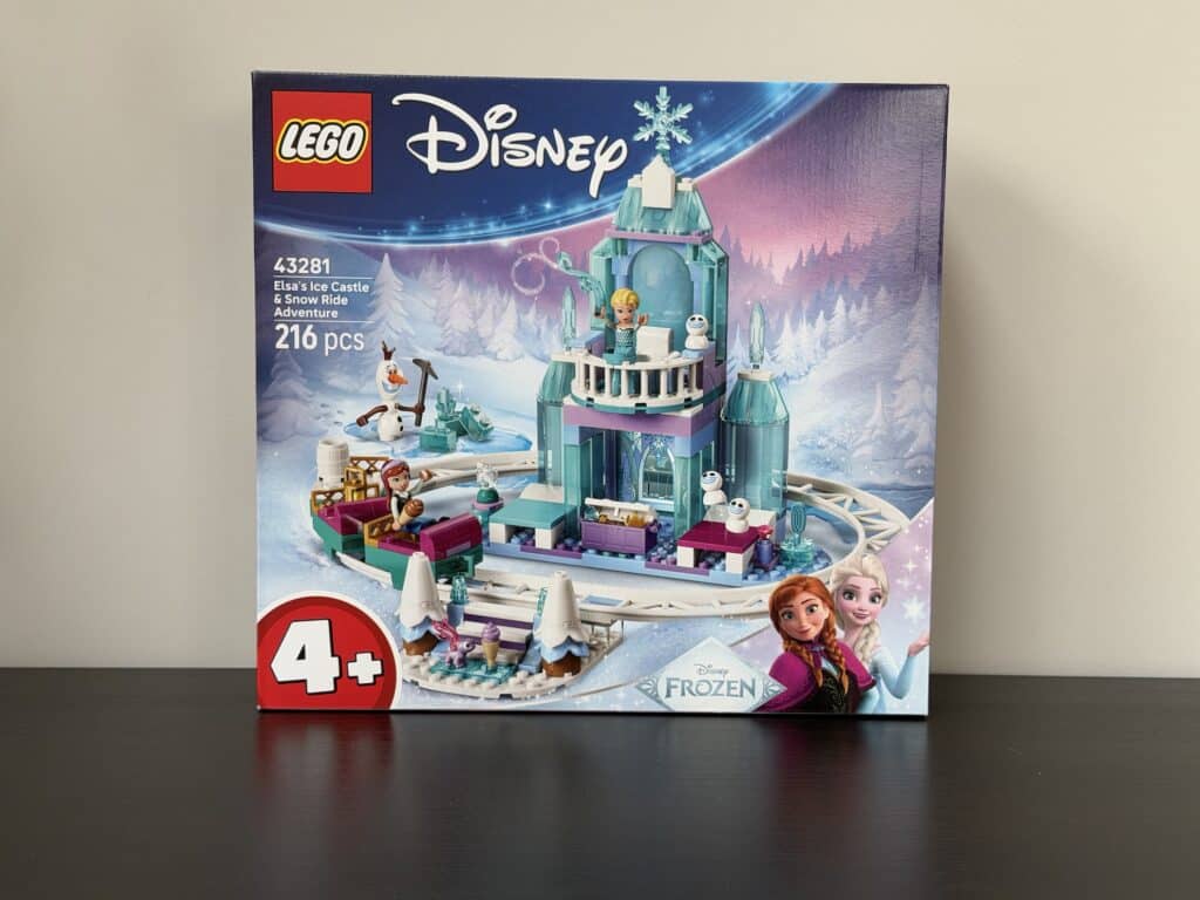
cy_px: 450
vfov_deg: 30.3
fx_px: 1664
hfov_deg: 39.7
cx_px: 600
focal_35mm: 48
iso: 100
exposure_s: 1/62
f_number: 1.78
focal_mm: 6.76
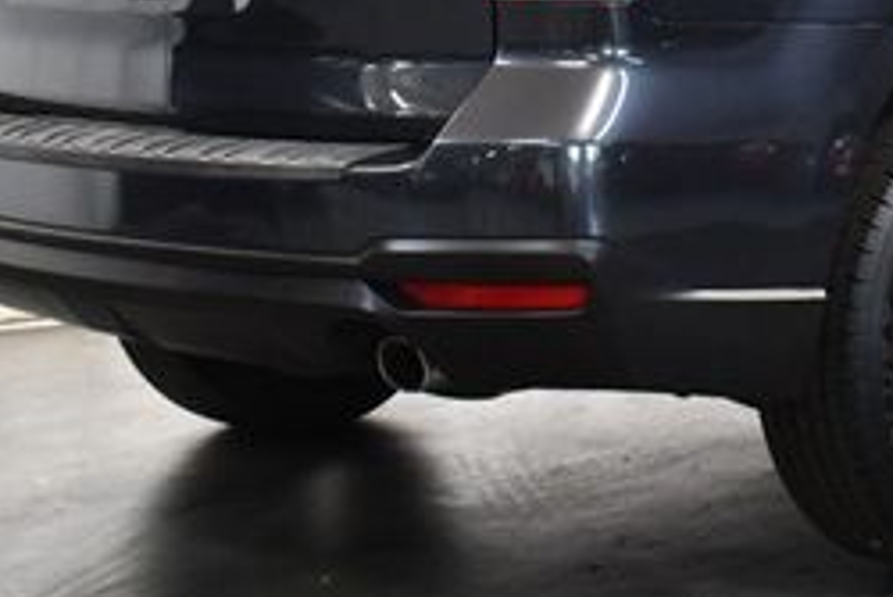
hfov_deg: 16.3
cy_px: -71
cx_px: 882
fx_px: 3053
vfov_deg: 11.0
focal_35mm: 123
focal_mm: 24
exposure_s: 1/125
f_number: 4
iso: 1250
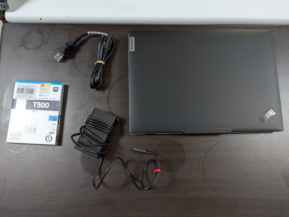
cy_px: 108
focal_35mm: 24
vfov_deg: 56.9
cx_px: 144
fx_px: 201
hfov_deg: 71.5
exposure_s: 1/25
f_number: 1.85
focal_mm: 6.81
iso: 145
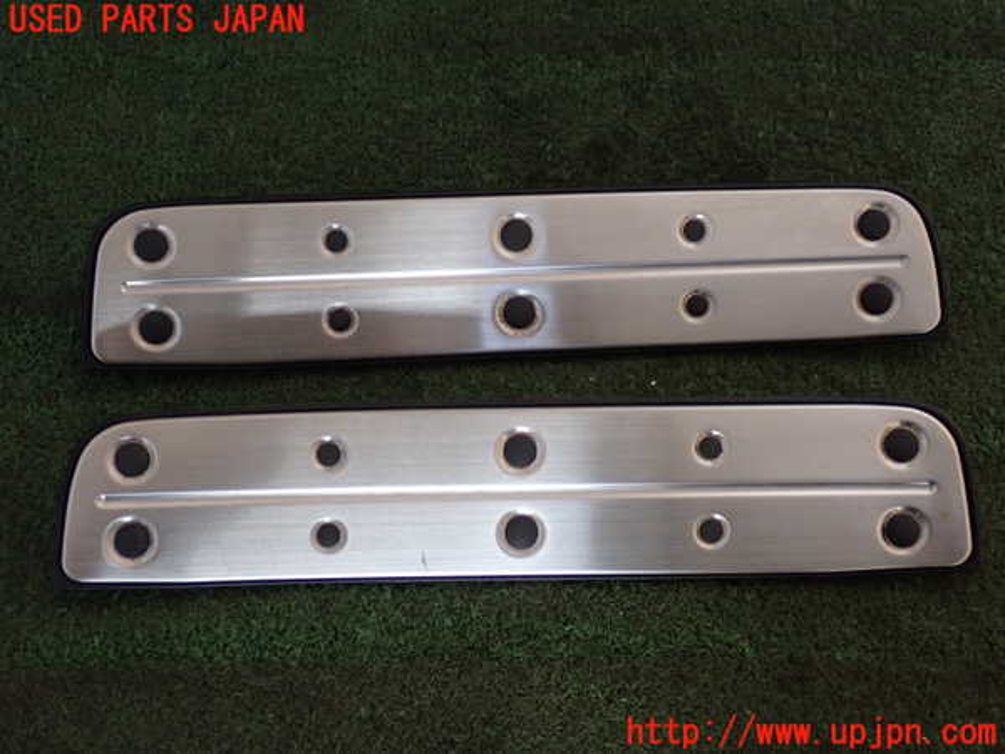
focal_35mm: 44
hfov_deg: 42.9
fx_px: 1277
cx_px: 502
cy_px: 377
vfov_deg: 32.9
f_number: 2.9
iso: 640
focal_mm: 7.84
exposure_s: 1/40
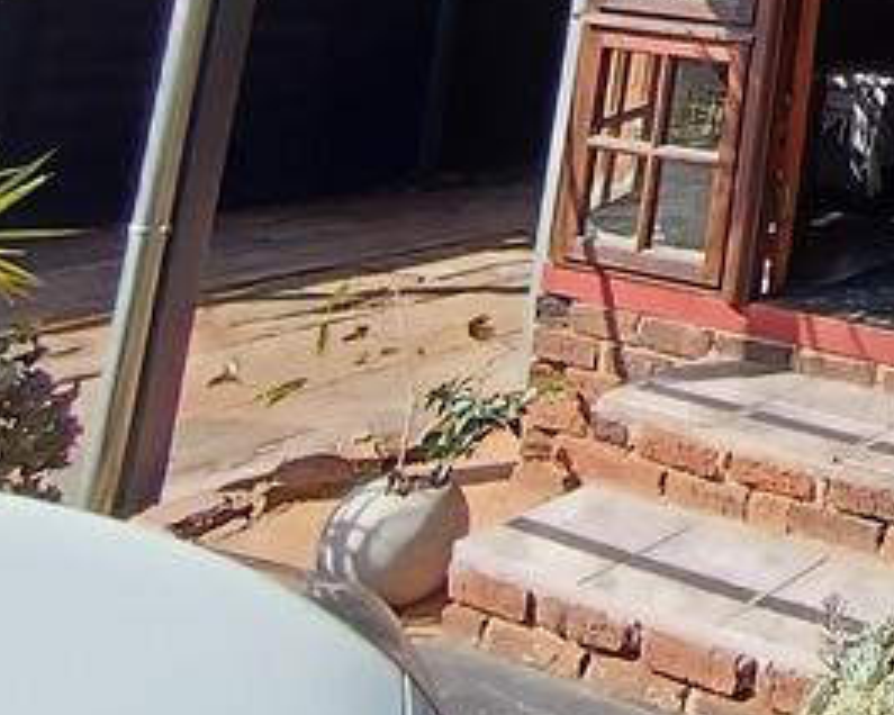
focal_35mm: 50
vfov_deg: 25.4
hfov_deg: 27.8
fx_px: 1323
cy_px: -253
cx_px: 1279
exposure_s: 1/293
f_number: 2.2
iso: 100
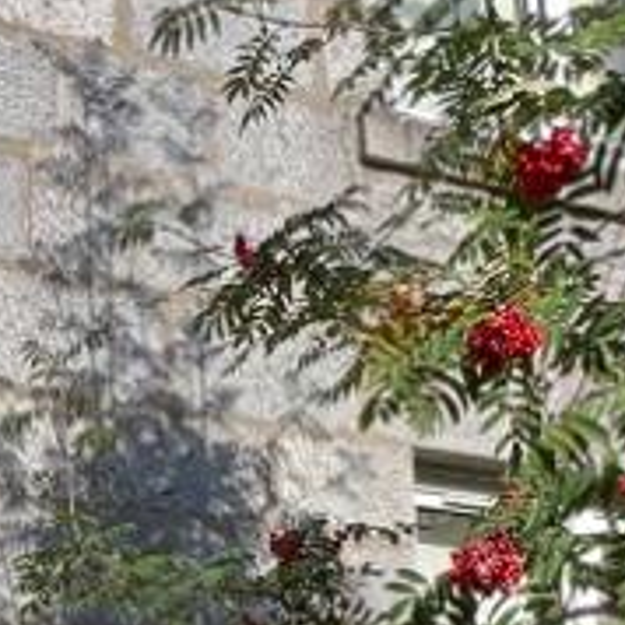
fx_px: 1348
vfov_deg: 21.3
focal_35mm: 66
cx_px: -169
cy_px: 973
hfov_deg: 23.4
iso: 32
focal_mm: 1.57
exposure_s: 1/408
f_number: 1.8
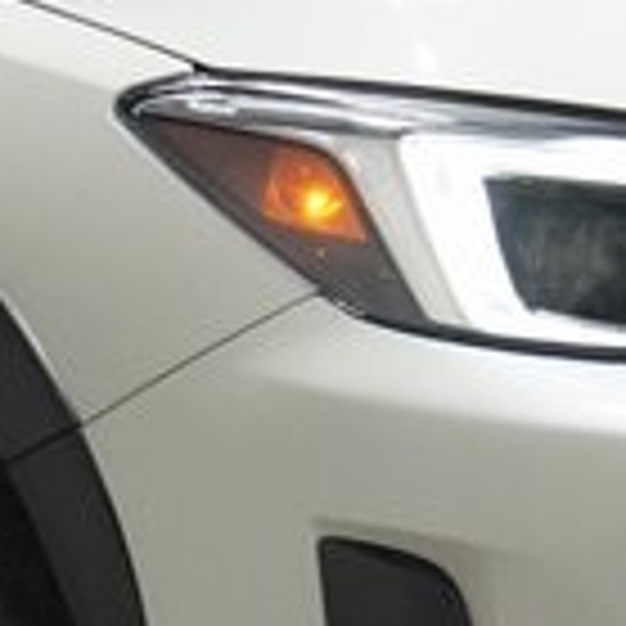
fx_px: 5749
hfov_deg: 6.2
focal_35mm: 281
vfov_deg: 6.2
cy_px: 340
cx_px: 41
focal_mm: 30
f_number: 5
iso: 3200
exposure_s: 1/200
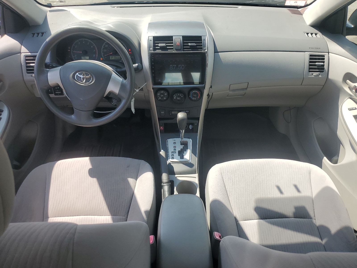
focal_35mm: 26
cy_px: 134
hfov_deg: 67.3
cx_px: 178
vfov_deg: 53.1
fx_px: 268
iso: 50
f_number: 1.5
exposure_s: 1/909
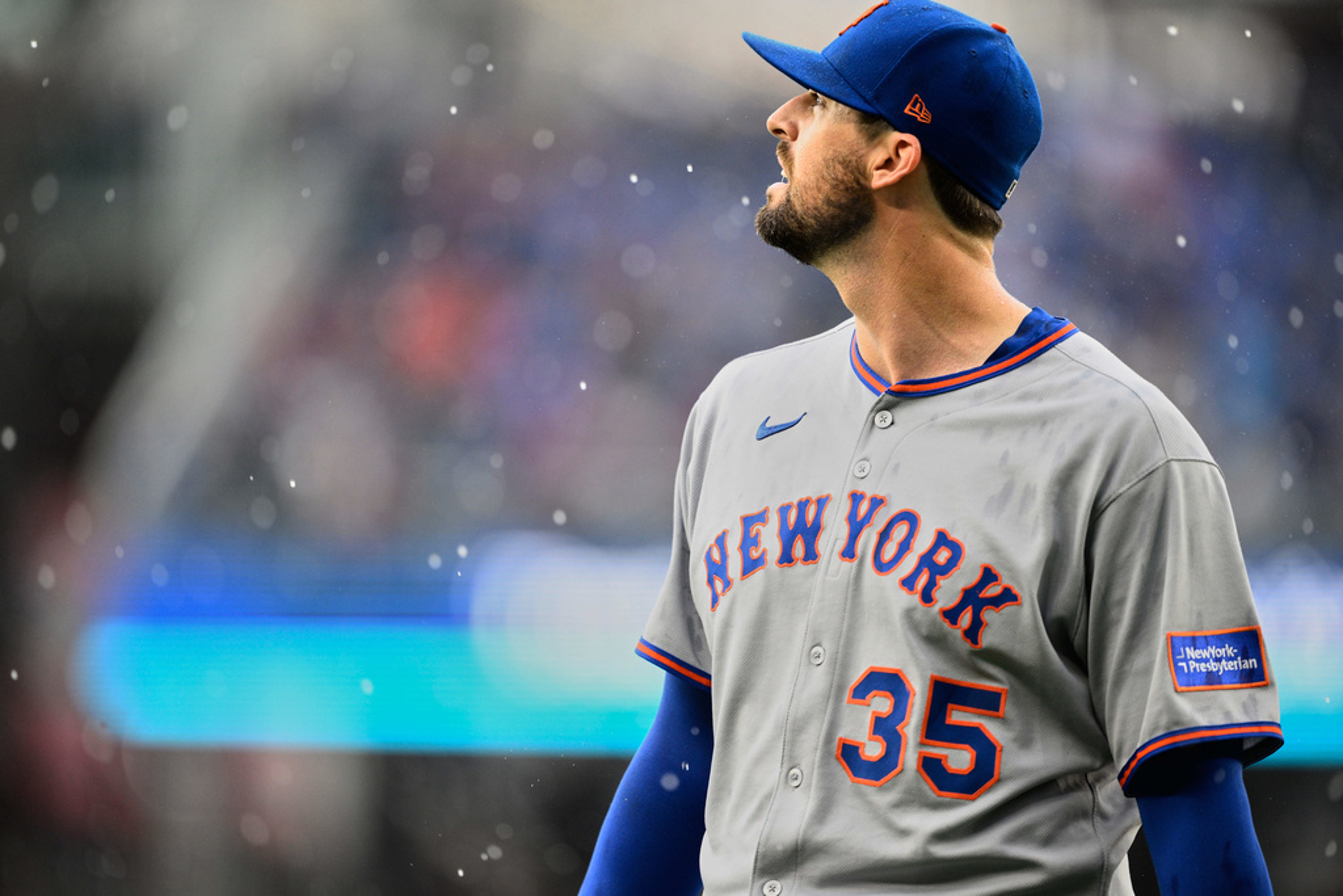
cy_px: 448
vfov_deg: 3.4
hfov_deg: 5.2
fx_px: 14923
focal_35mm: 400
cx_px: 672
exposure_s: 1/2000
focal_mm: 400
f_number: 2.8
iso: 2000
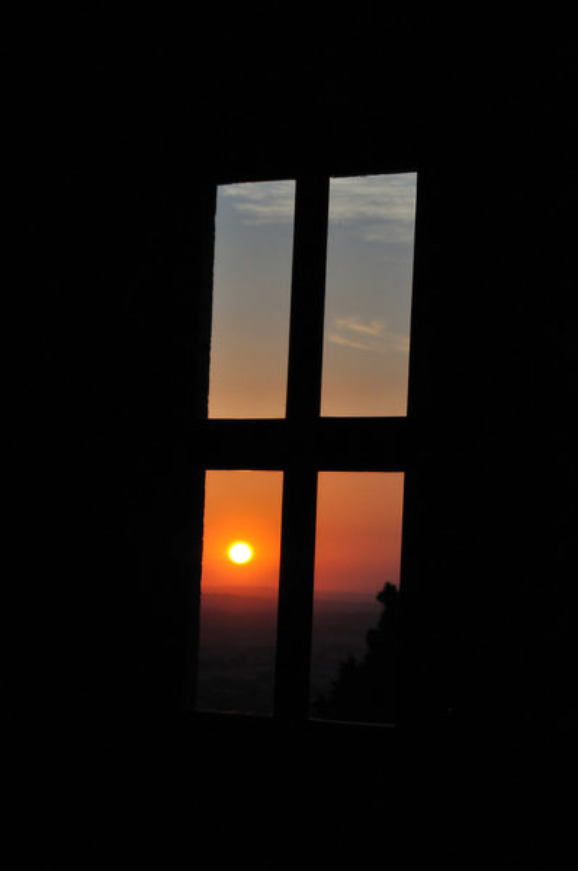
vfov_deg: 27.0
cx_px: 289
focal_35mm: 75
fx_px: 1812
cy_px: 436
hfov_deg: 18.1
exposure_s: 1/4000
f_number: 4.2
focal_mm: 50
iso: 640
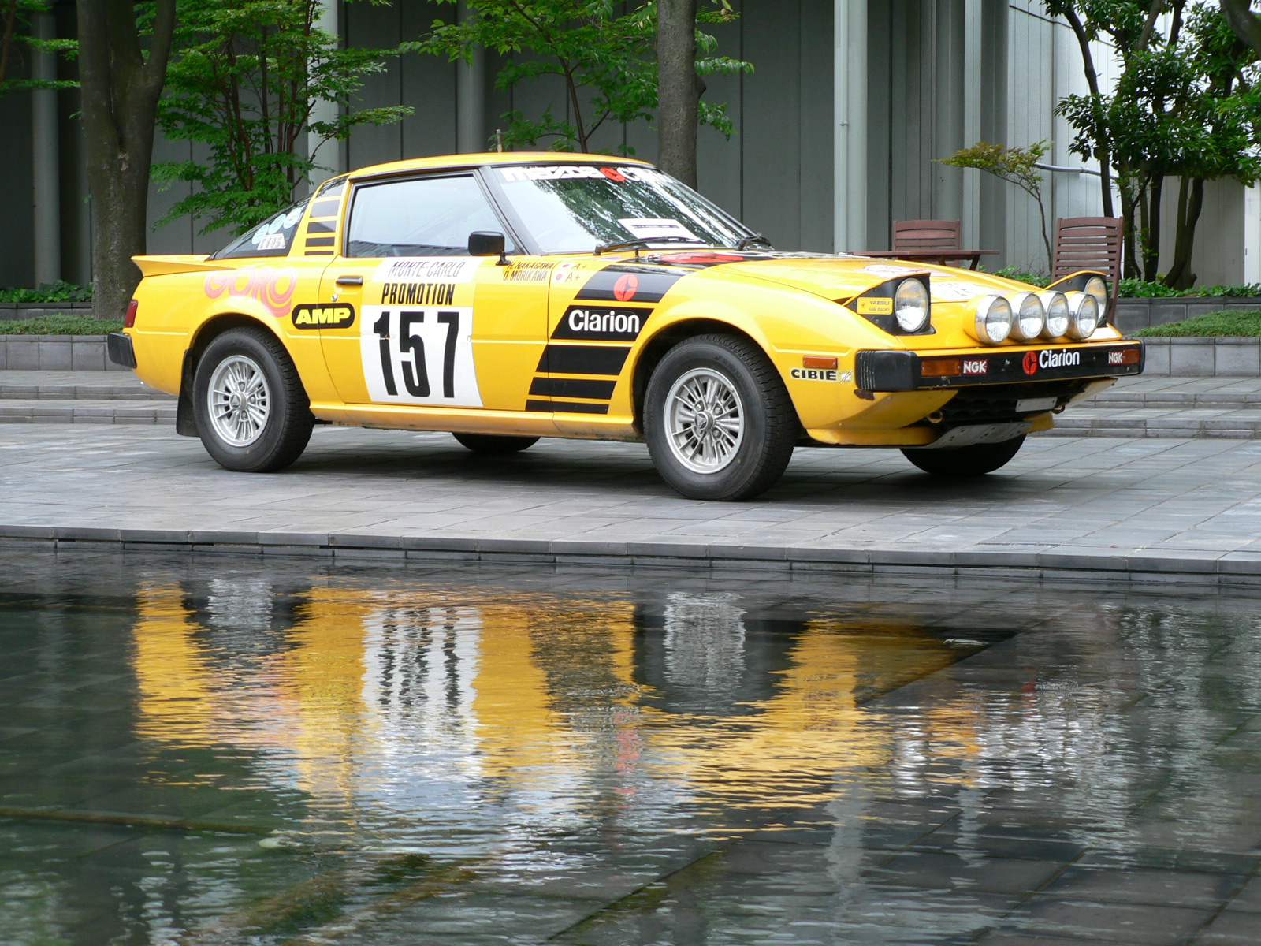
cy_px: 473
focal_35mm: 82
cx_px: 630
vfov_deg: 18.0
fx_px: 2987
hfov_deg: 23.8
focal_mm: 13.7
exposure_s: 1/30
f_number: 3.2
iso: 80
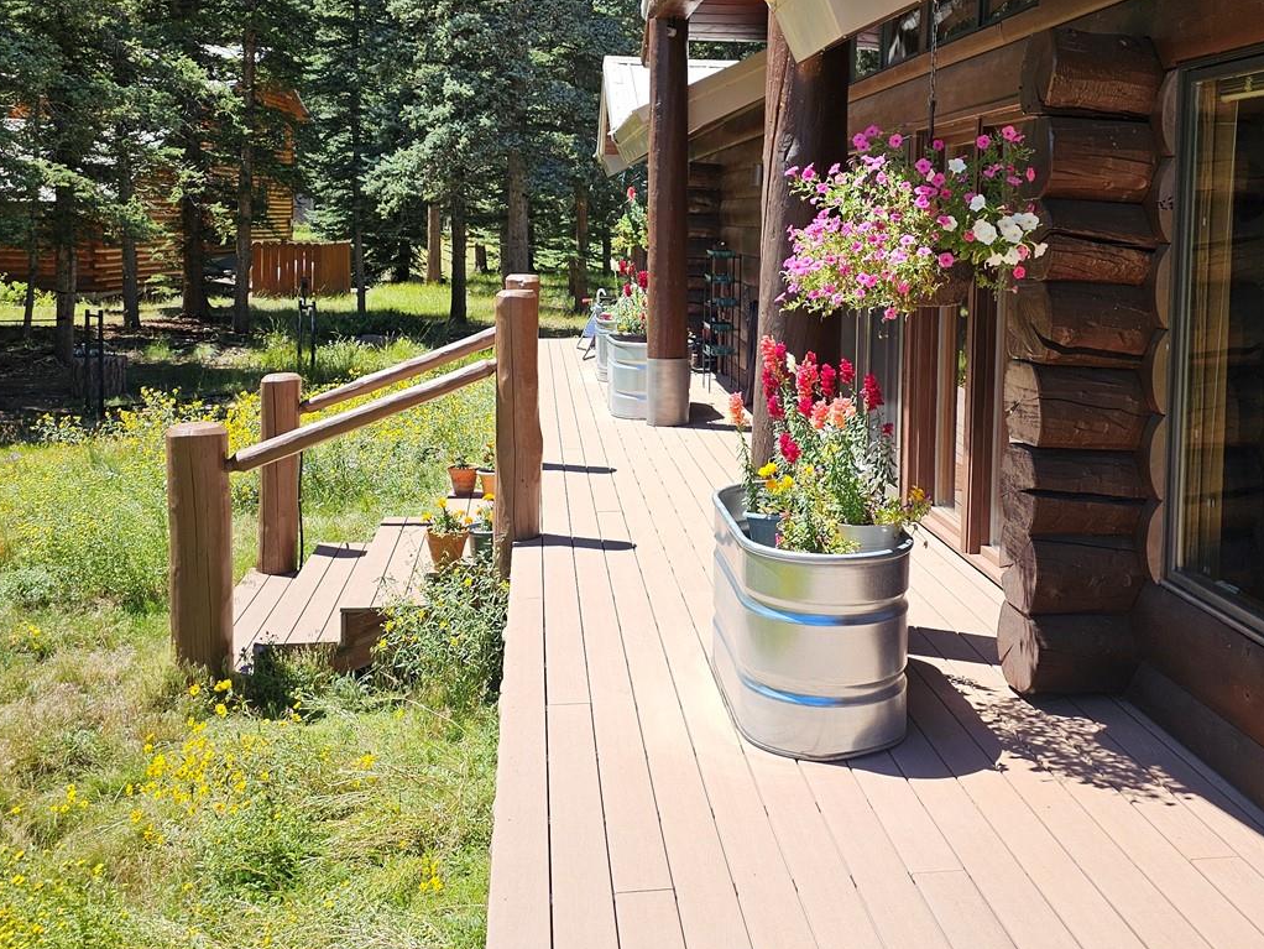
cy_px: 299
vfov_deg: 39.1
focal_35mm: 36
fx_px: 1315
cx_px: 775
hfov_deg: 50.9
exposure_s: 1/329
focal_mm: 6.3
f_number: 1.7
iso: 10
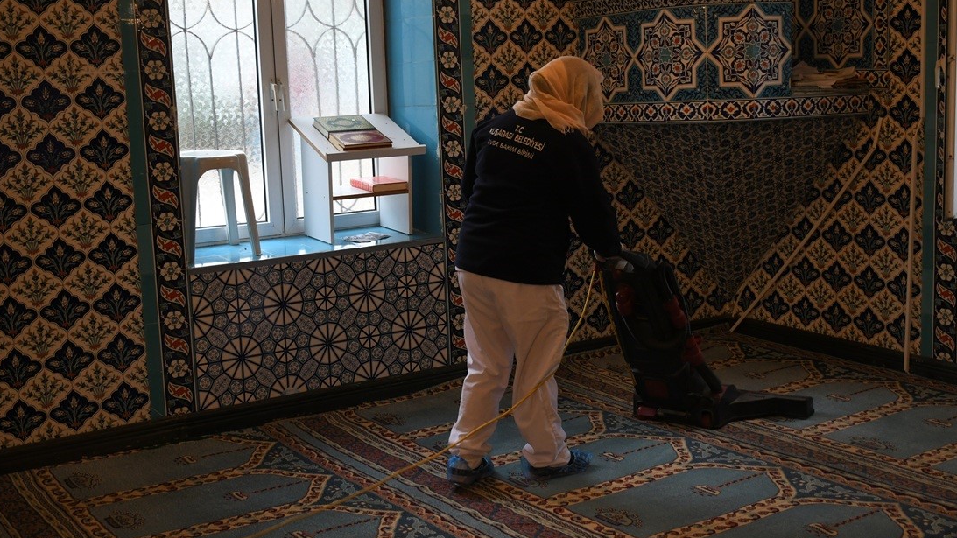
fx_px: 1218
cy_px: 253
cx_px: 478
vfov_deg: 24.9
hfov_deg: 42.9
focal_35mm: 48
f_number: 5
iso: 1250
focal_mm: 30
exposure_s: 1/60
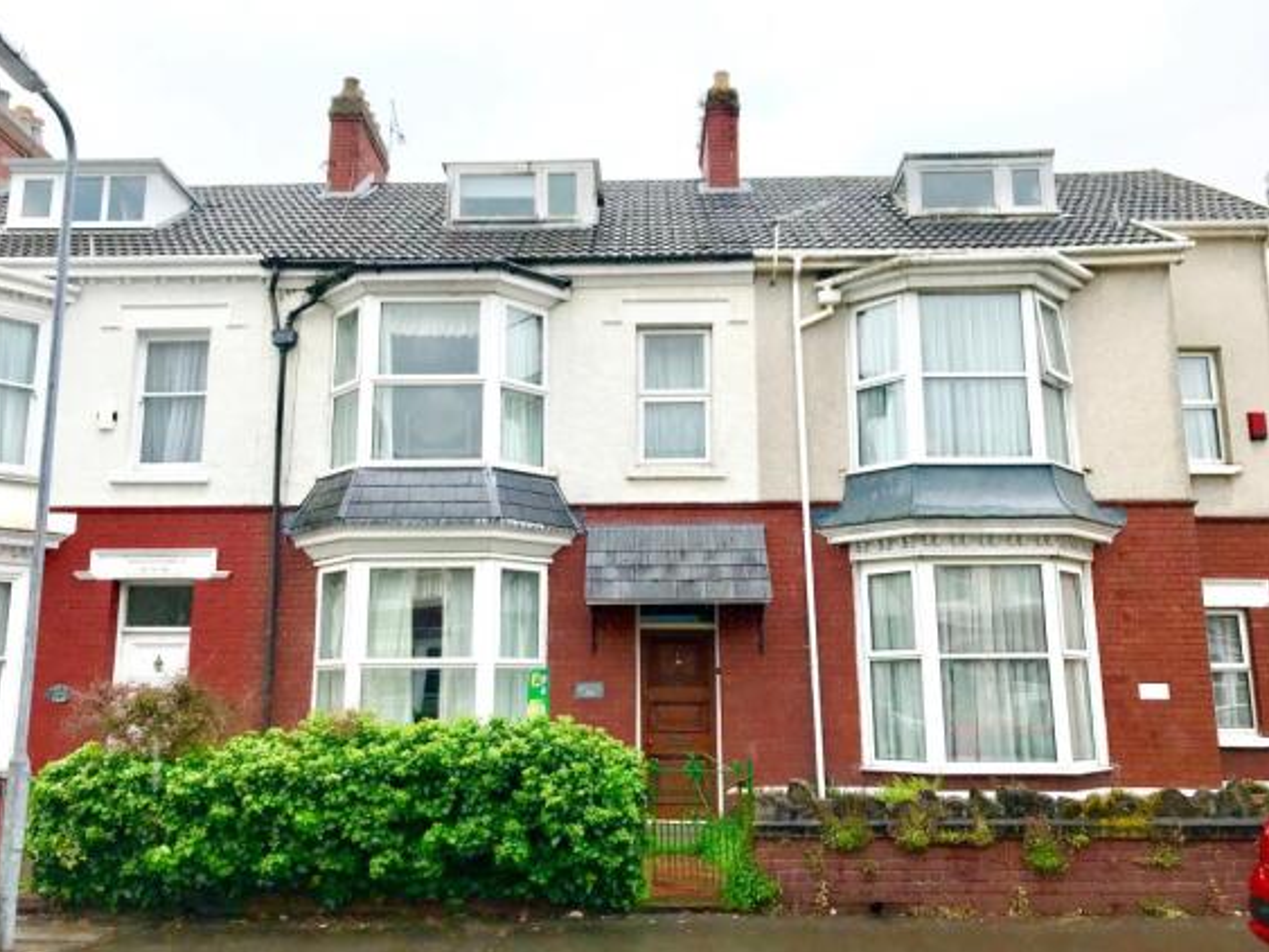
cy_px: 488
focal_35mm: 29
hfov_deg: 61.7
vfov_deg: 48.2
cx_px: 630
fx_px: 1063
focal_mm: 3.99
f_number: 1.8
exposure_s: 1/602
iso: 20
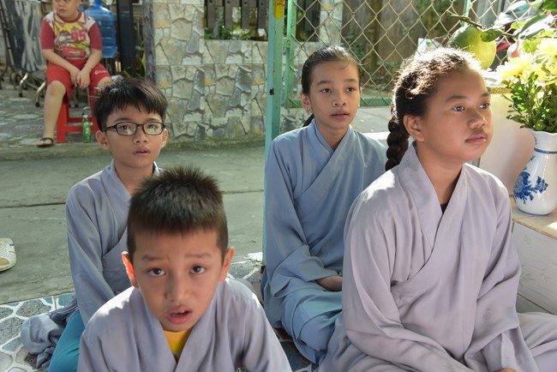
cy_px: 186
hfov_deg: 54.4
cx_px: 278
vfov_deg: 37.9
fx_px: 542
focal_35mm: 35
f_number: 4.5
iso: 400
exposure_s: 1/80
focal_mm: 35
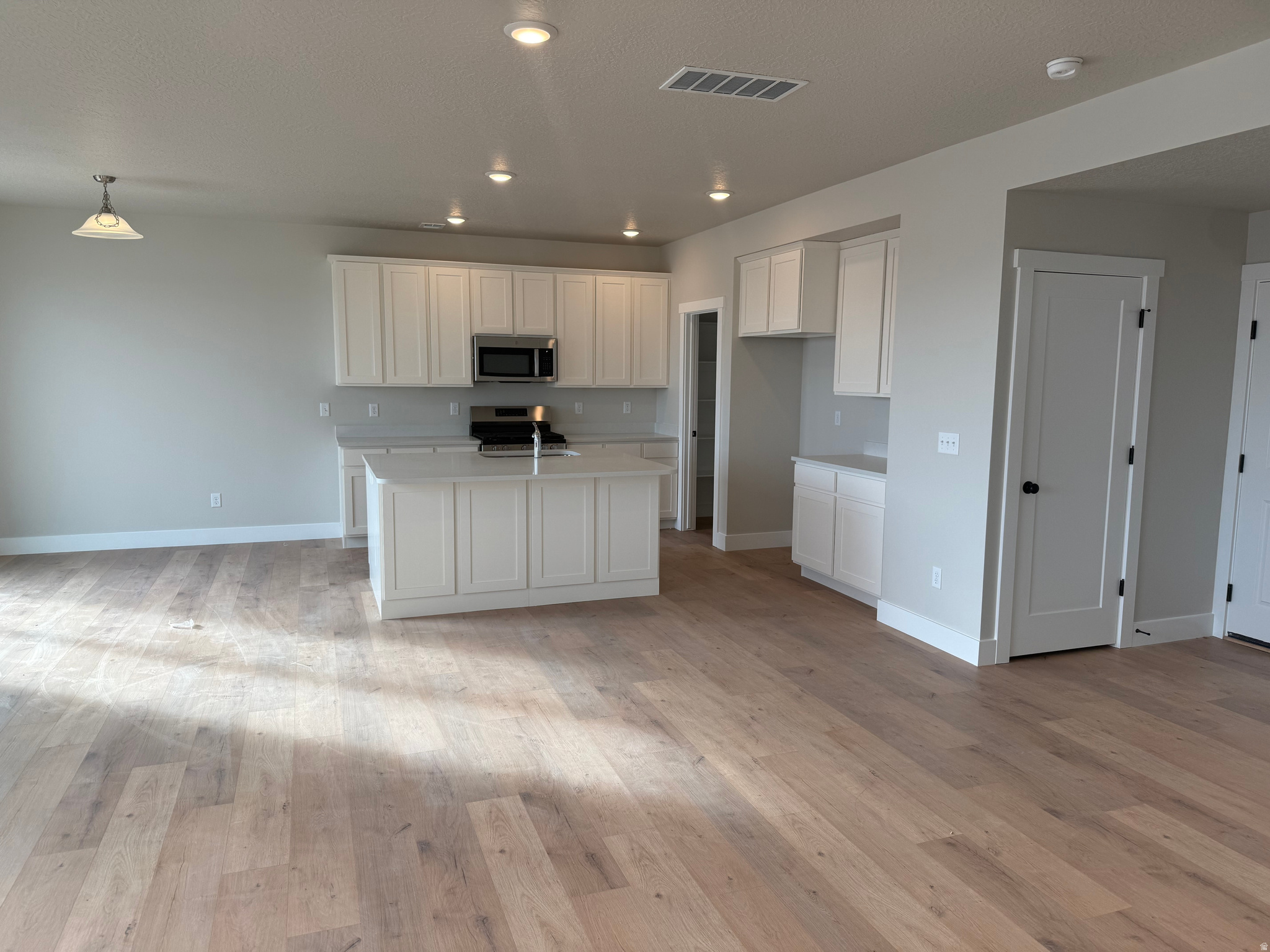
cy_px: 476
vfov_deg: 56.8
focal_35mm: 24
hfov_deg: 71.6
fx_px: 881
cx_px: 635
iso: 80
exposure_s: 1/443
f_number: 1.78
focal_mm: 6.76
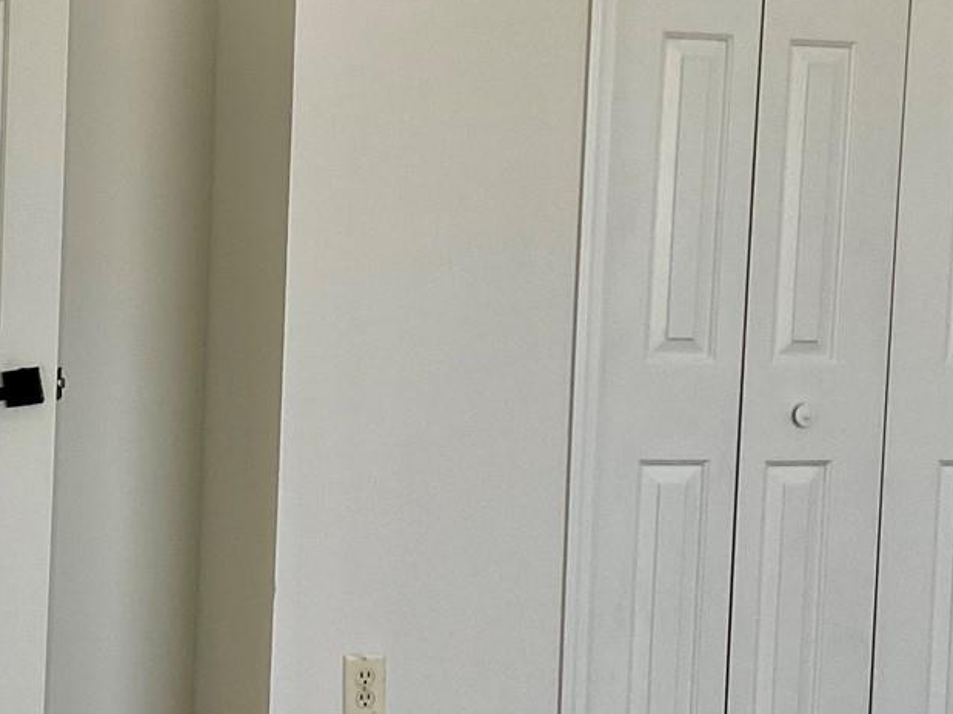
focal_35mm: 75
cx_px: 379
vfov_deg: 19.5
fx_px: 2064
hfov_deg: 25.9
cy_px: 212
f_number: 1.8
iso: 64
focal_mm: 3
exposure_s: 1/120
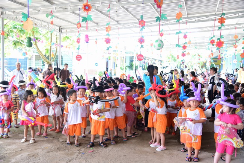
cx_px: 122
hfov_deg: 50.7
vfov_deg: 35.0
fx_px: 257
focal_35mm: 38
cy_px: 82
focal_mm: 38
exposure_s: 1/80
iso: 500
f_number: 4
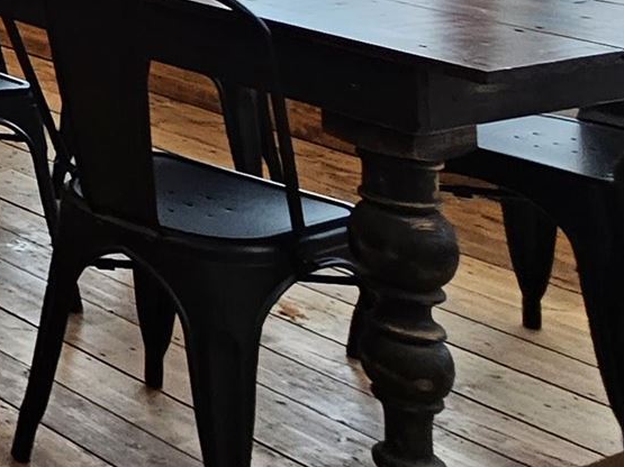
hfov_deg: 16.8
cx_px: -735
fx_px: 1298
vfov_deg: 16.8
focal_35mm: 72
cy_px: -385
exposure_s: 1/60
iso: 100
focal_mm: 2.2
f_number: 2.2
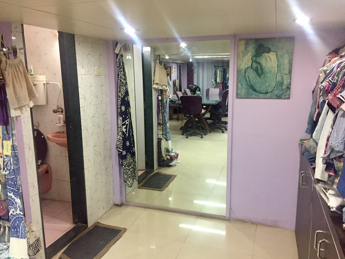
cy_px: 130
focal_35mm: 29
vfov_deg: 48.2
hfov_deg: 61.7
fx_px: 289
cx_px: 172
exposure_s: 1/33
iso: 250
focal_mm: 4.15
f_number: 2.2
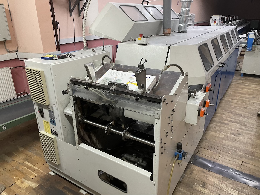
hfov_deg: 67.3
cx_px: 130
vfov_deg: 53.0
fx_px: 195
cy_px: 98
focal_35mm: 26
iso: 160
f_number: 1.6
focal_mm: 4.2
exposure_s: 1/50
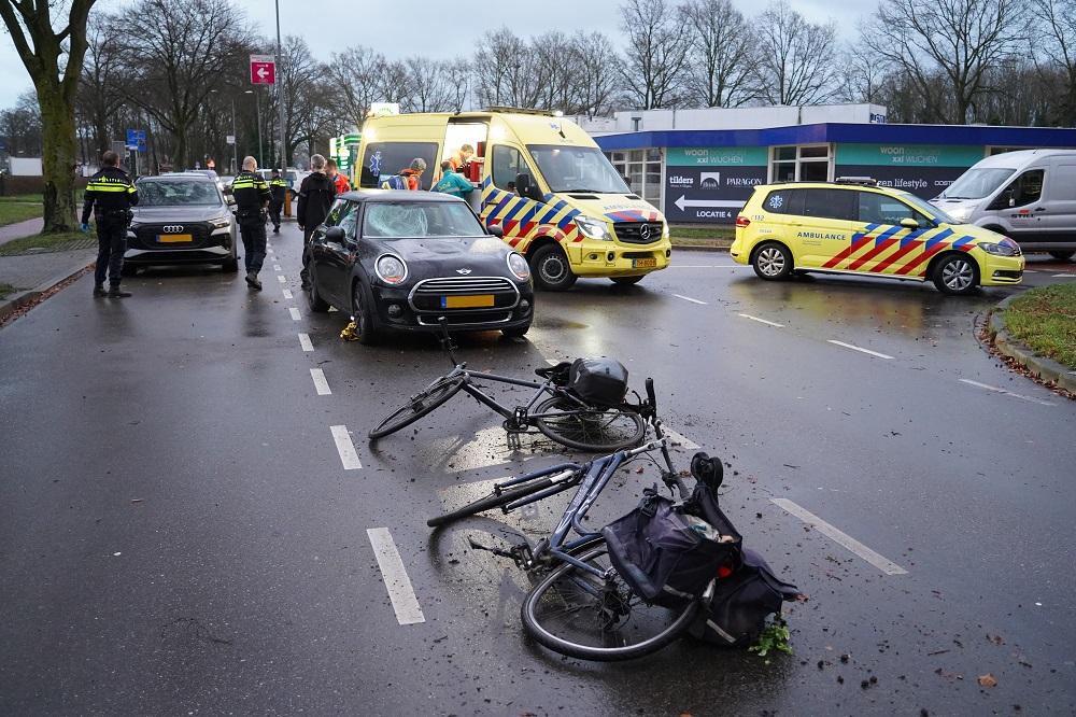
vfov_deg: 39.9
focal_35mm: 33
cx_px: 538
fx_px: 986
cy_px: 358
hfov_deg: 57.2
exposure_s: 1/160
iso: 6400
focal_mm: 33
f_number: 4
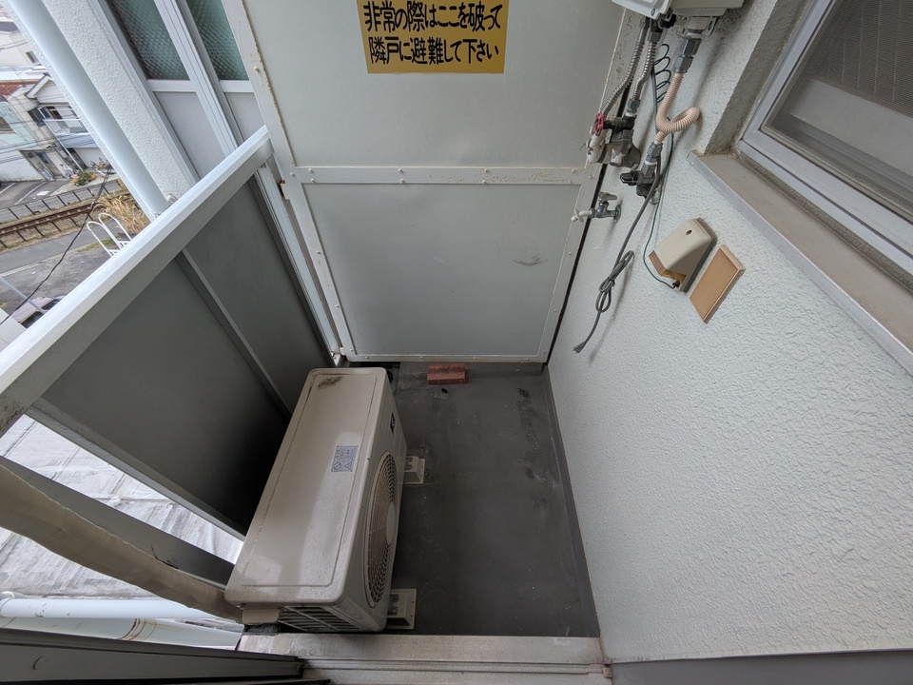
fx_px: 369
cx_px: 456
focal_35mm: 14
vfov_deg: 85.7
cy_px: 342
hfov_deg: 102.1
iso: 47
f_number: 2.2
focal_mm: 1.83
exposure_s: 1/504
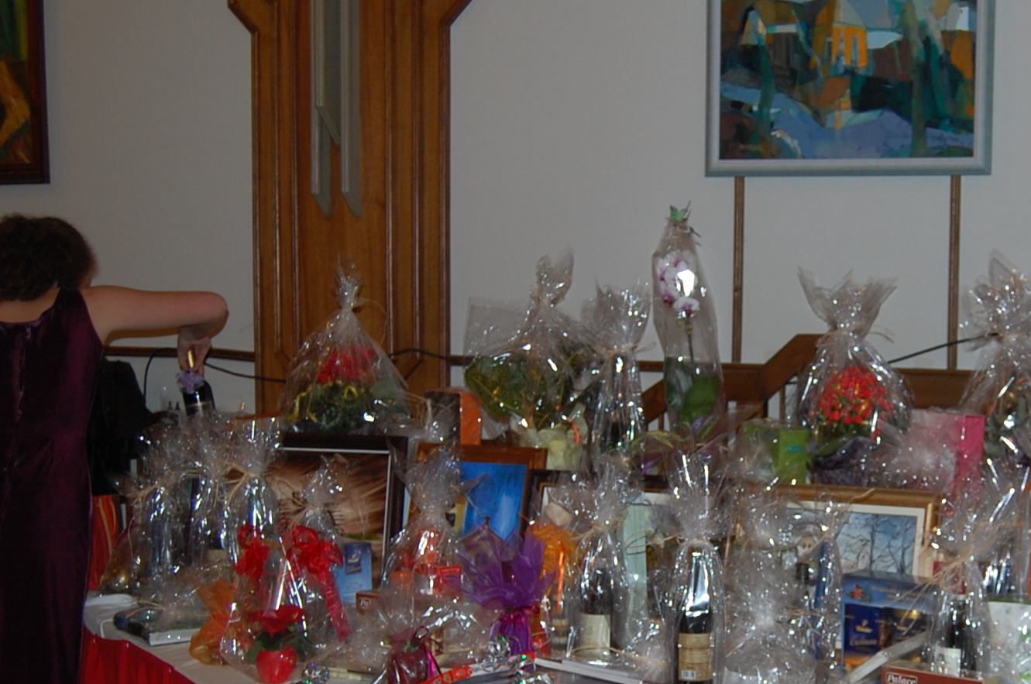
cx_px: 750
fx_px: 1744
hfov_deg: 32.4
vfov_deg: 22.1
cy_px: 480
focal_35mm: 61
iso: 400
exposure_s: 1/60
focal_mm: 24
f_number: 4
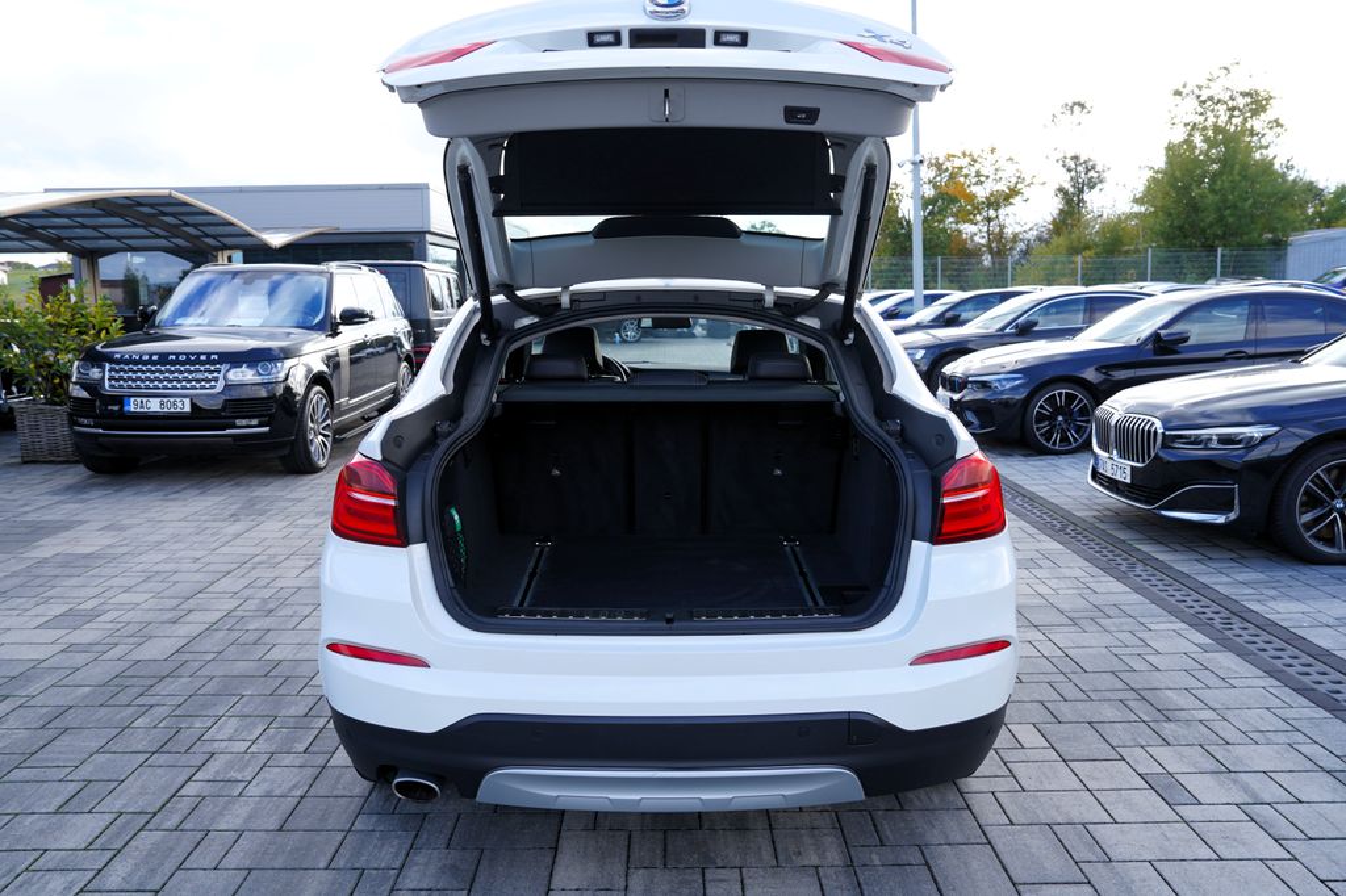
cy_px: 448
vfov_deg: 47.9
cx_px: 673
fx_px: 1009
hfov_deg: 67.4
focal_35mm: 27
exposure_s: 1/125
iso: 100
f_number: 5.6
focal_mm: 27
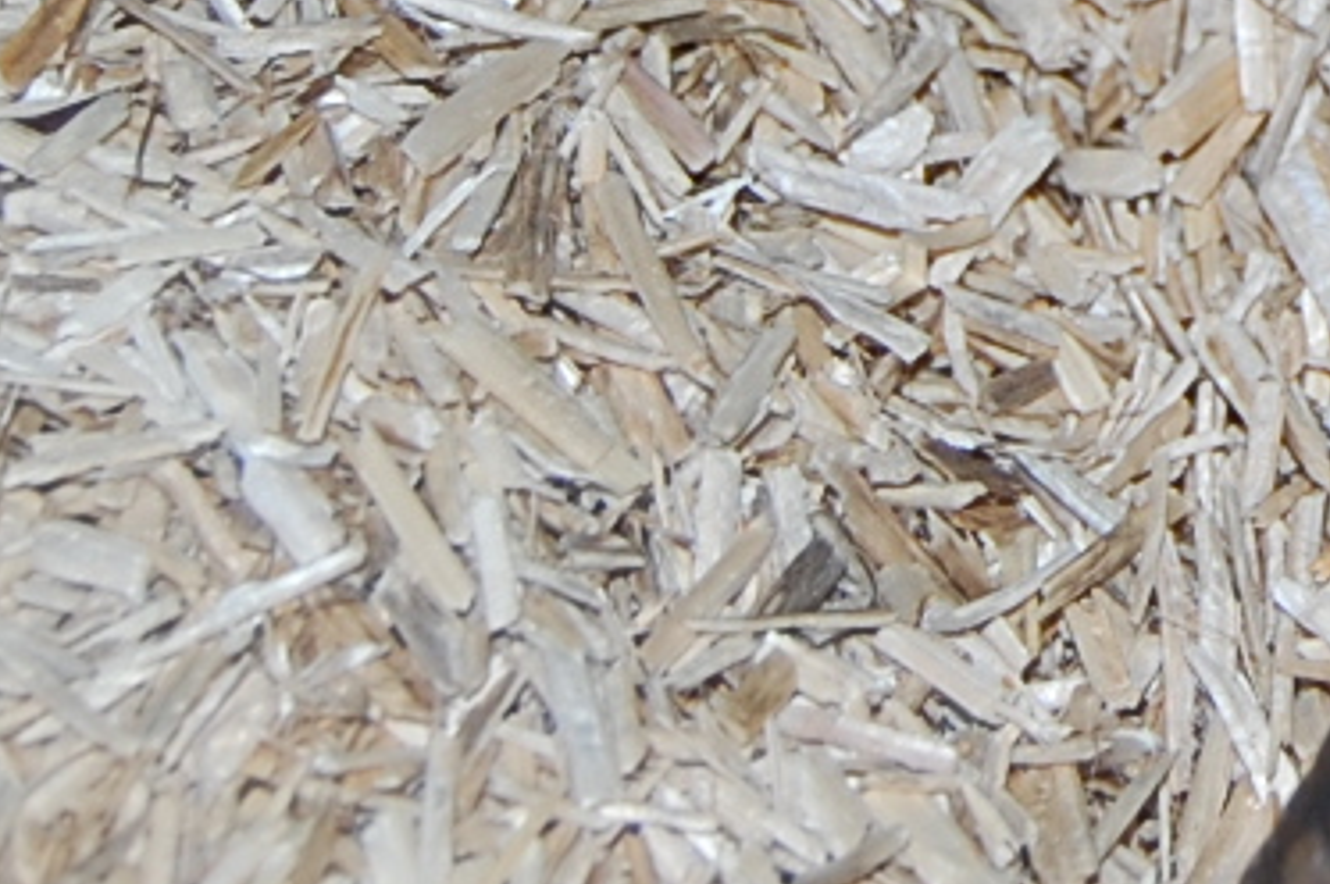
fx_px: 8490
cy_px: -699
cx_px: 1915
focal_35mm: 230
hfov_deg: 8.8
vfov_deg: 5.9
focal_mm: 38
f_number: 4.8
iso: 400
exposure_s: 1/60
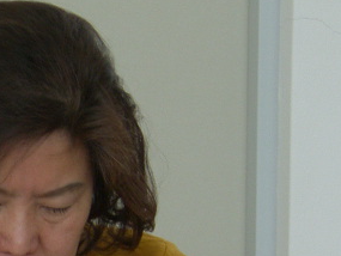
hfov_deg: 5.0
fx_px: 3893
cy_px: 347
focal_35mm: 395
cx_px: -69
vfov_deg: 3.8
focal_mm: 28.3
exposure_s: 1/100
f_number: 3.5
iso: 80
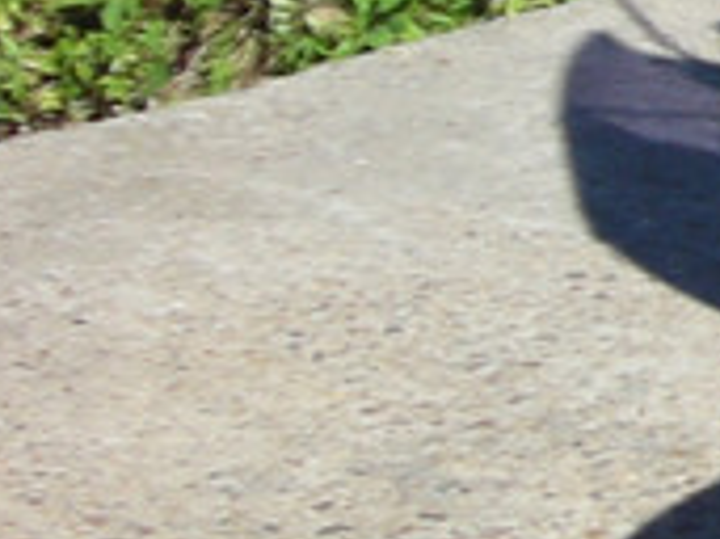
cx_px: 2221
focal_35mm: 256
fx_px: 5321
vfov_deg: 5.7
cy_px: -417
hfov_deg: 6.9
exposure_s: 1/120
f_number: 6.6
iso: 50
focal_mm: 6.8
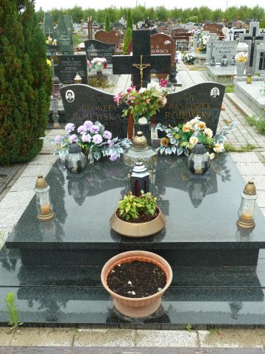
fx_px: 357
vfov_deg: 52.6
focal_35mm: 35
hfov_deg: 40.7
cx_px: 132
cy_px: 177
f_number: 3.5
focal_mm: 5.7
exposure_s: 1/125
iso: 80
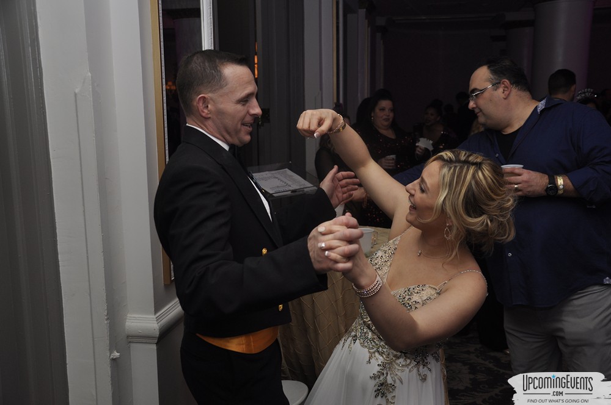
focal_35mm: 38
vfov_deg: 35.4
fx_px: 636
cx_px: 306
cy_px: 202
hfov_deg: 51.3
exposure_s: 1/60
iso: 400
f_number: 5
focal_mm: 25
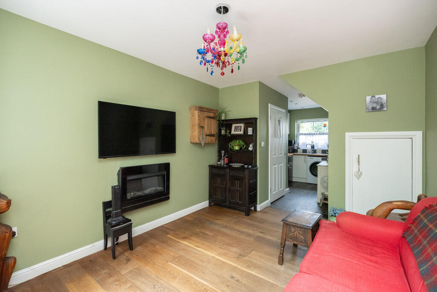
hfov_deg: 96.7
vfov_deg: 73.8
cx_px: 218
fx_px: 194
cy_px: 146
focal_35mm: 16
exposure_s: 1/250
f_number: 6.3
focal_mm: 16
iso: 1250
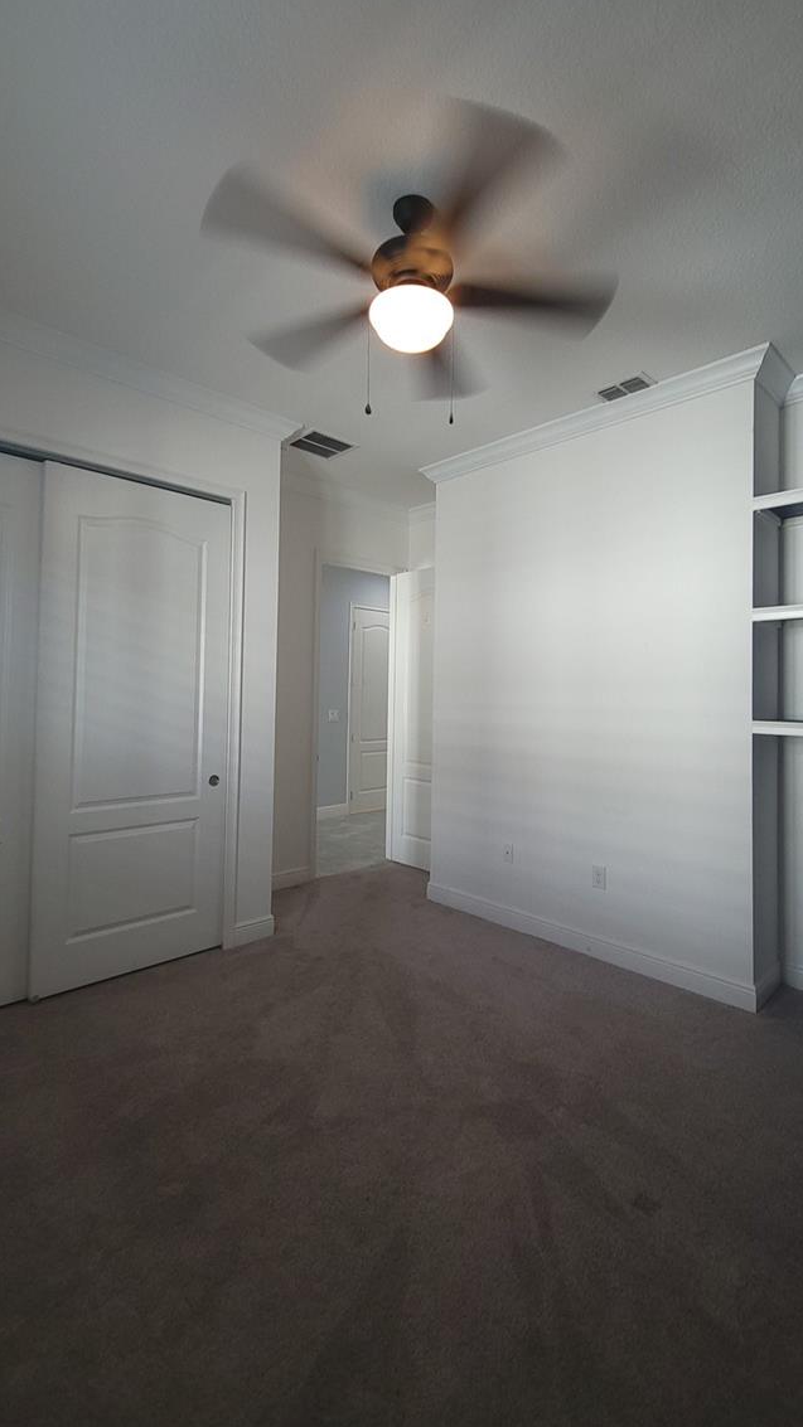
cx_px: 424
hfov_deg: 70.5
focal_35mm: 15
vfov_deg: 102.9
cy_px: 683
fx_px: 568
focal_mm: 2.2
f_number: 2.2
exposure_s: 1/30
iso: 100
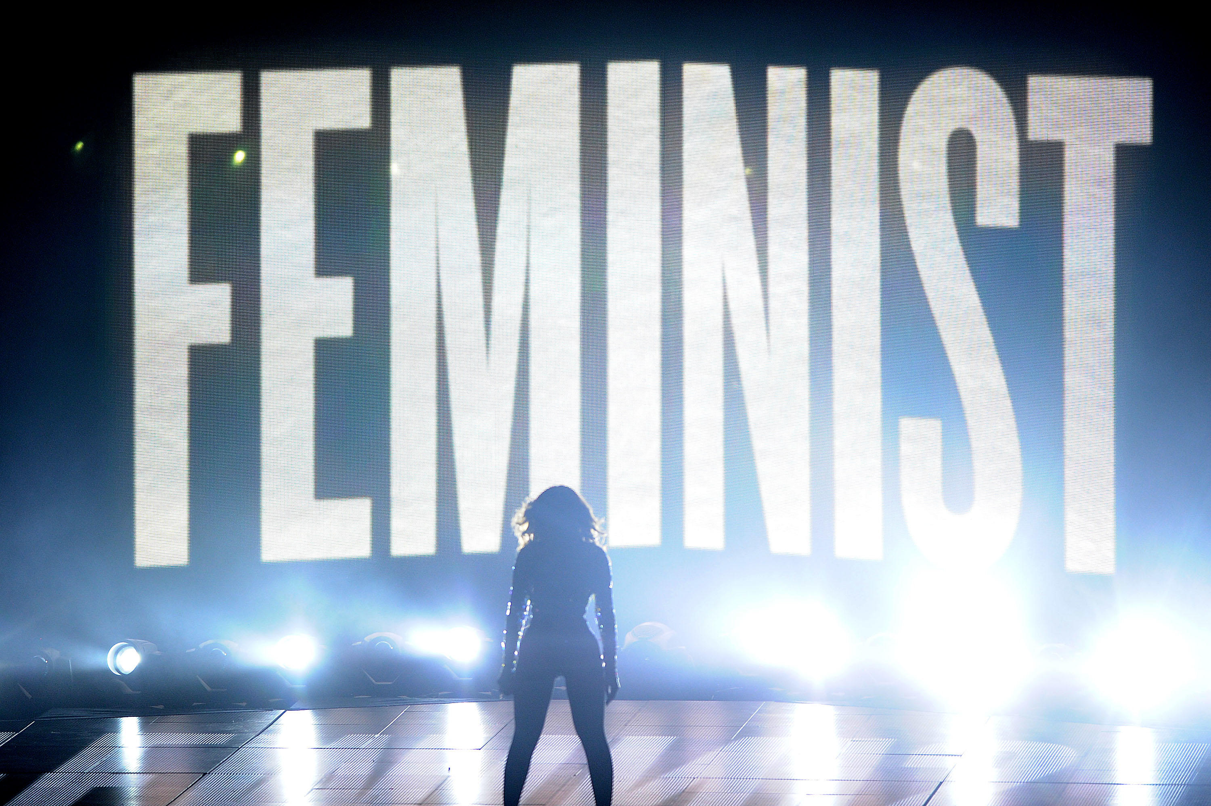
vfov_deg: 3.4
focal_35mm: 400
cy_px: 403
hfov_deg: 5.2
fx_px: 13448
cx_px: 606
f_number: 2.8
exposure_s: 1/250
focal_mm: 400
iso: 2500
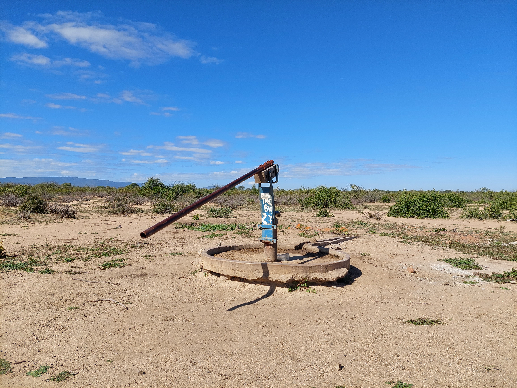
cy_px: 194
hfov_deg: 71.6
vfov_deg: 56.8
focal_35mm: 24
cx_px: 258
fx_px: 358
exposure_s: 1/2021
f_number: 1.8
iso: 40
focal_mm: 5.23
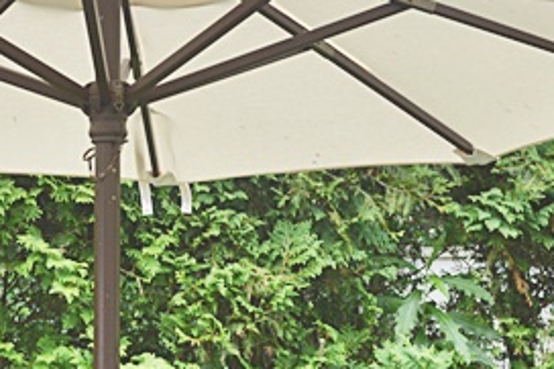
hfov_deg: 23.5
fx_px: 1307
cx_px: 98
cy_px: 134
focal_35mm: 85
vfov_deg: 16.0
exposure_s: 1/125
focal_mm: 22
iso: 250
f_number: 5.6
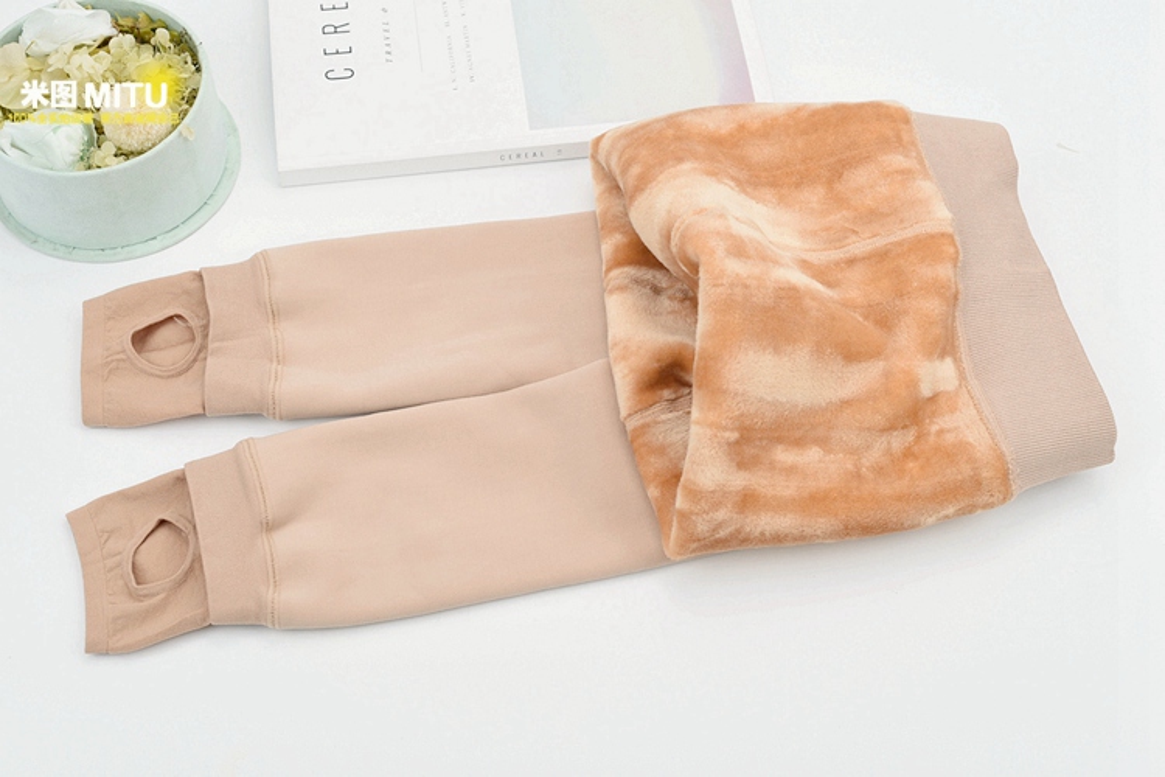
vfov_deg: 27.0
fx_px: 1618
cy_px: 388
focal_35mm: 50
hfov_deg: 39.6
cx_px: 582
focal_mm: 50
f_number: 9
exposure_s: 1/125
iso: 100
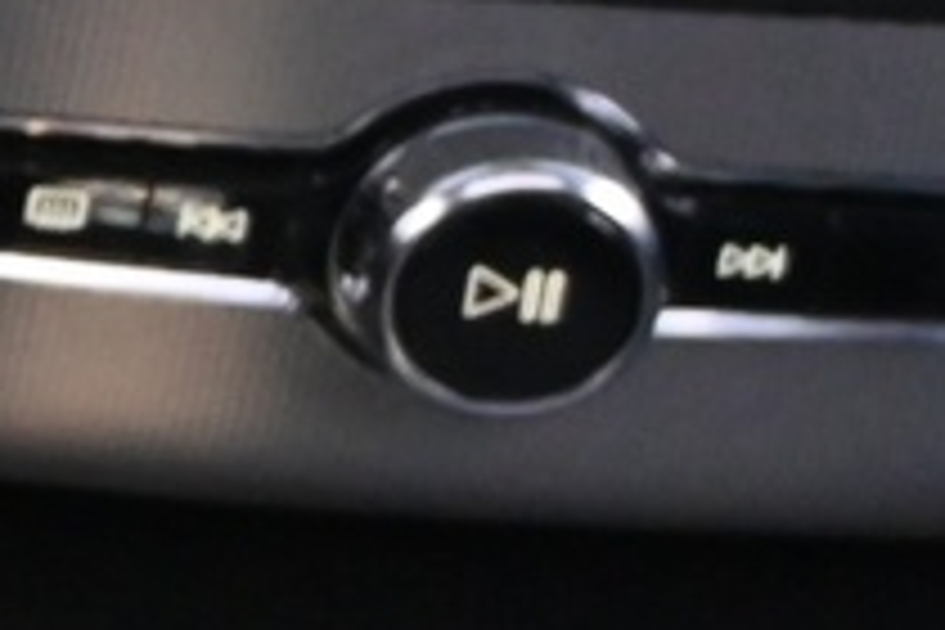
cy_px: -562
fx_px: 6978
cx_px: -2588
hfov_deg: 6.5
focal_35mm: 266
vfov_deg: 5.1
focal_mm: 23
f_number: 4.2
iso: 2200
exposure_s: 1/15
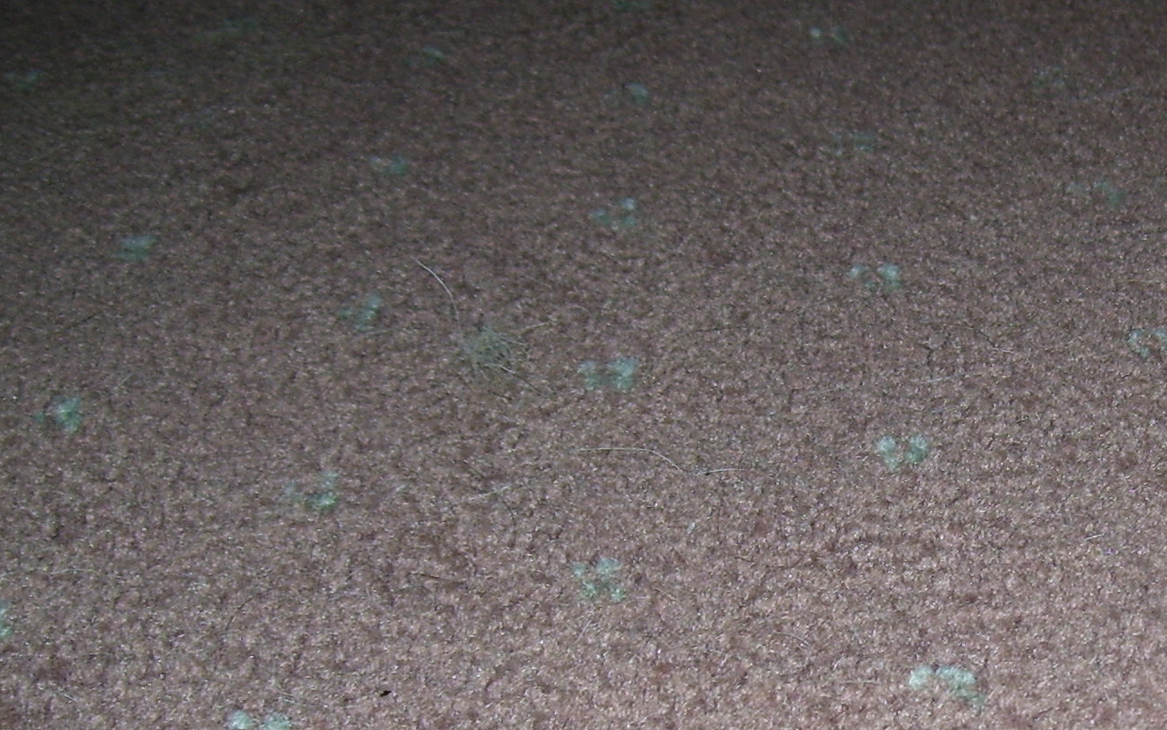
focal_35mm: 68
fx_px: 2163
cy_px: 724
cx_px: 980
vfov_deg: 18.7
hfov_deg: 29.3
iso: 80
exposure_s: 1/60
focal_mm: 6
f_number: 2.7
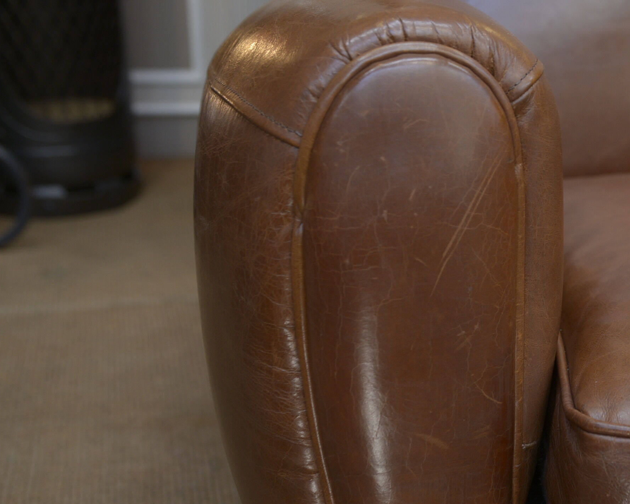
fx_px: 1119
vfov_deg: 25.3
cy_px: 304
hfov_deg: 30.3
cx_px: 548
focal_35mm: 60
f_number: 3.5
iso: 320
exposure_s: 1/50
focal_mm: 31
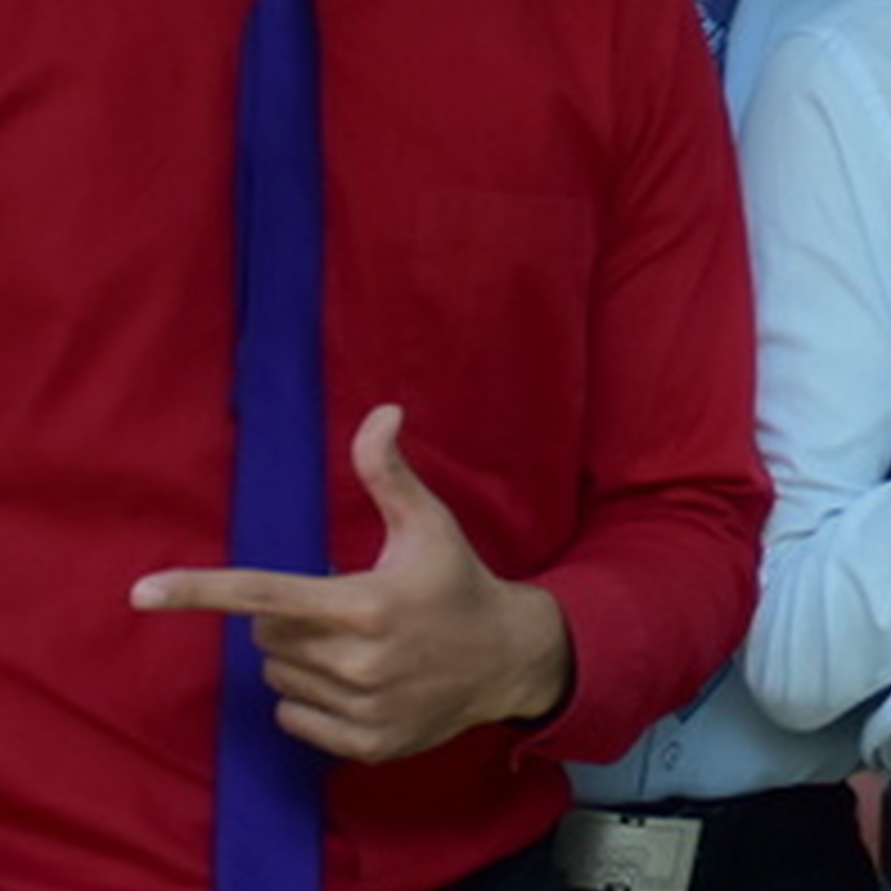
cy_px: 7
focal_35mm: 158
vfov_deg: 11.0
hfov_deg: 10.0
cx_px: 1971
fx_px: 4601
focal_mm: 24
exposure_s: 1/200
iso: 800
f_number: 2.8
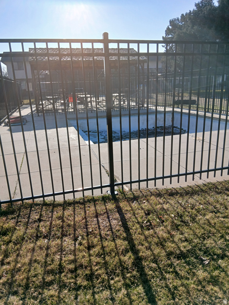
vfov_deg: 67.3
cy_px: 152
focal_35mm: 26
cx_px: 114
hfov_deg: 53.1
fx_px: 229
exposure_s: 1/791
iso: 20
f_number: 1.8
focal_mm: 3.98
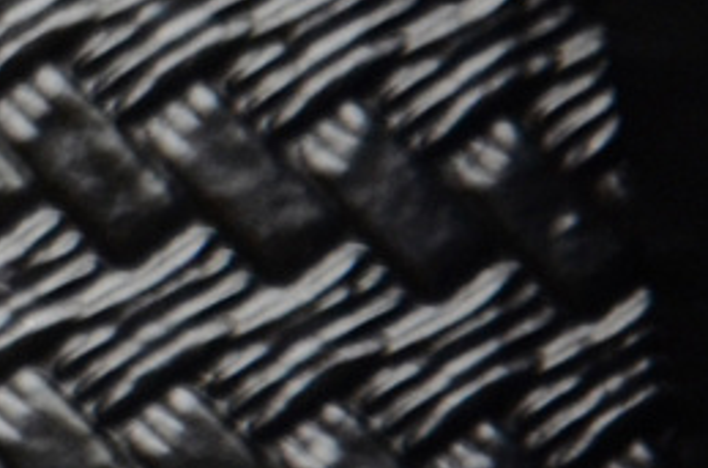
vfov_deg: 1.1
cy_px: -1160
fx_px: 23879
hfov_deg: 1.7
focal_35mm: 1218
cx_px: -1990
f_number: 5.6
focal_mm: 105
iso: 640
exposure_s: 1/125
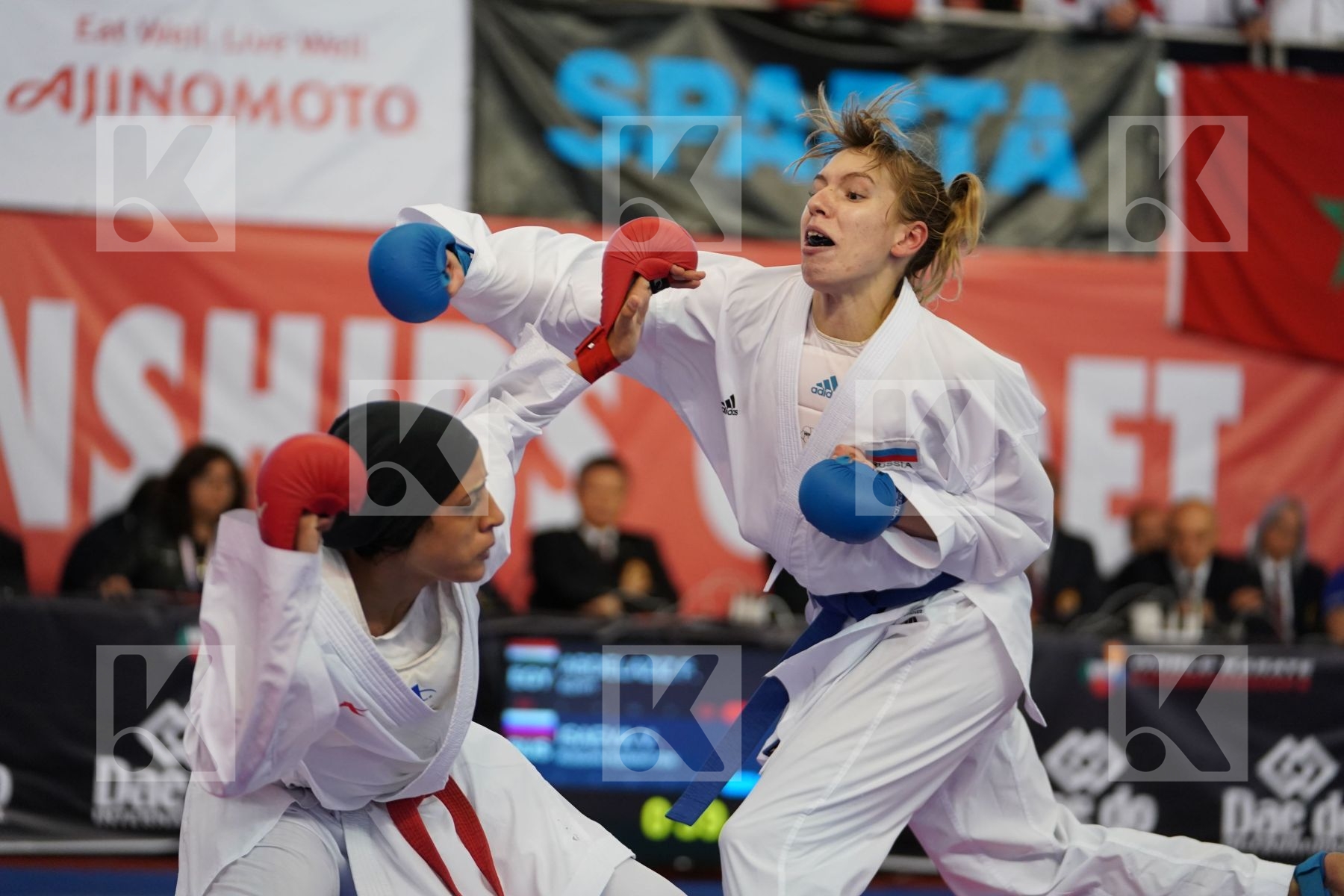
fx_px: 4704
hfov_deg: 16.3
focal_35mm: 126
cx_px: 672
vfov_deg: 10.9
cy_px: 448
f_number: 2.8
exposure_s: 1/1000
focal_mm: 126
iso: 2500
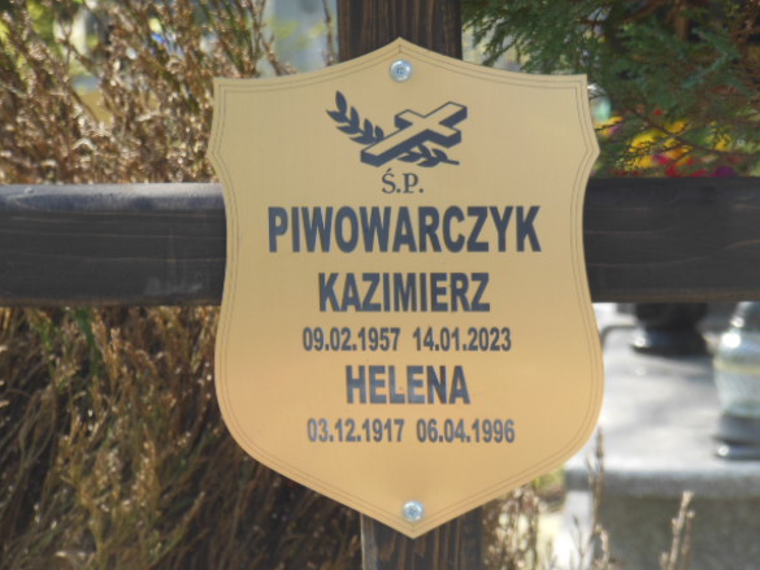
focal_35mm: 209
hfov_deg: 9.5
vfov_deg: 7.1
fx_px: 4590
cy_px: 271
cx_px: 383
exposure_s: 1/100
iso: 125
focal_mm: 34
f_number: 5.6
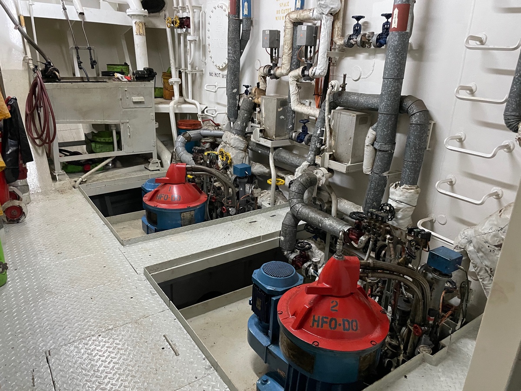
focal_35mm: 26
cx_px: 260
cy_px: 196
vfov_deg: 53.1
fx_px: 391
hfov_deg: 67.3
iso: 400
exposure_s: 1/60
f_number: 1.6
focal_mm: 4.2
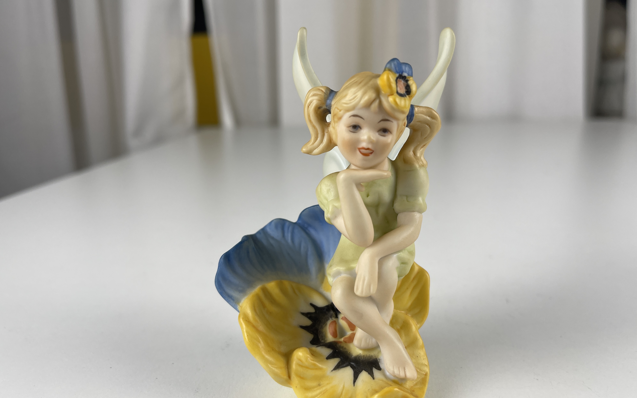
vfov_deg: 46.0
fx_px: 469
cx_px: 316
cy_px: 205
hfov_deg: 68.4
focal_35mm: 27
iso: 32
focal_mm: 5.1
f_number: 1.6
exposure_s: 1/195
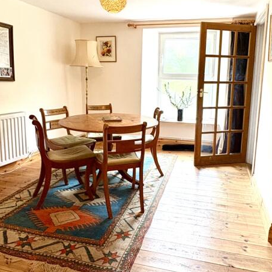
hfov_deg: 57.1
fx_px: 249
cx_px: 153
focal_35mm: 28
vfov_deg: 57.2
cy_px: 121
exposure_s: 1/50
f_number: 2.2
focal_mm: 2.22
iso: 250
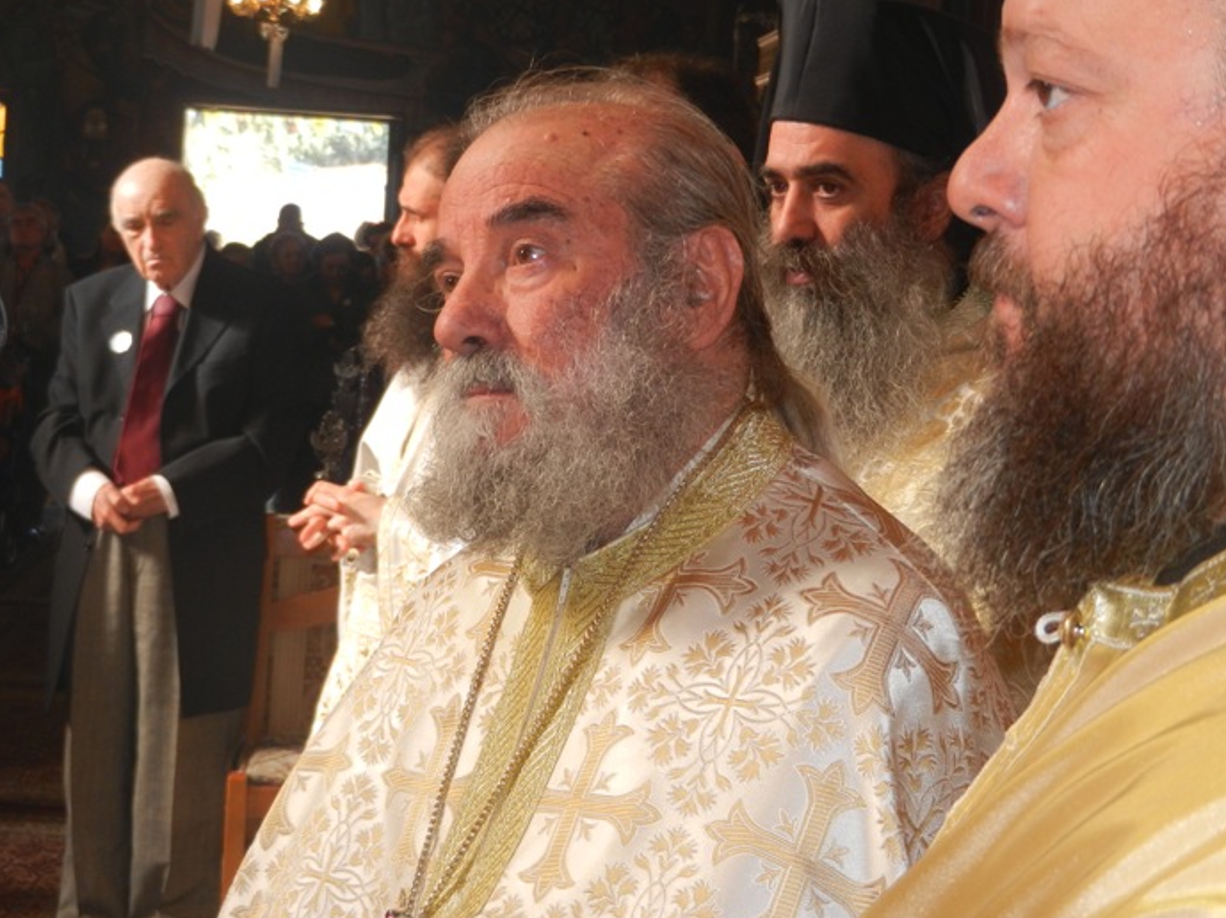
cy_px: 415
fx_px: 2796
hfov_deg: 24.7
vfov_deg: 18.6
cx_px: 530
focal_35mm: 79
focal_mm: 12.3
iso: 160
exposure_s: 1/30
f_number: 4.6
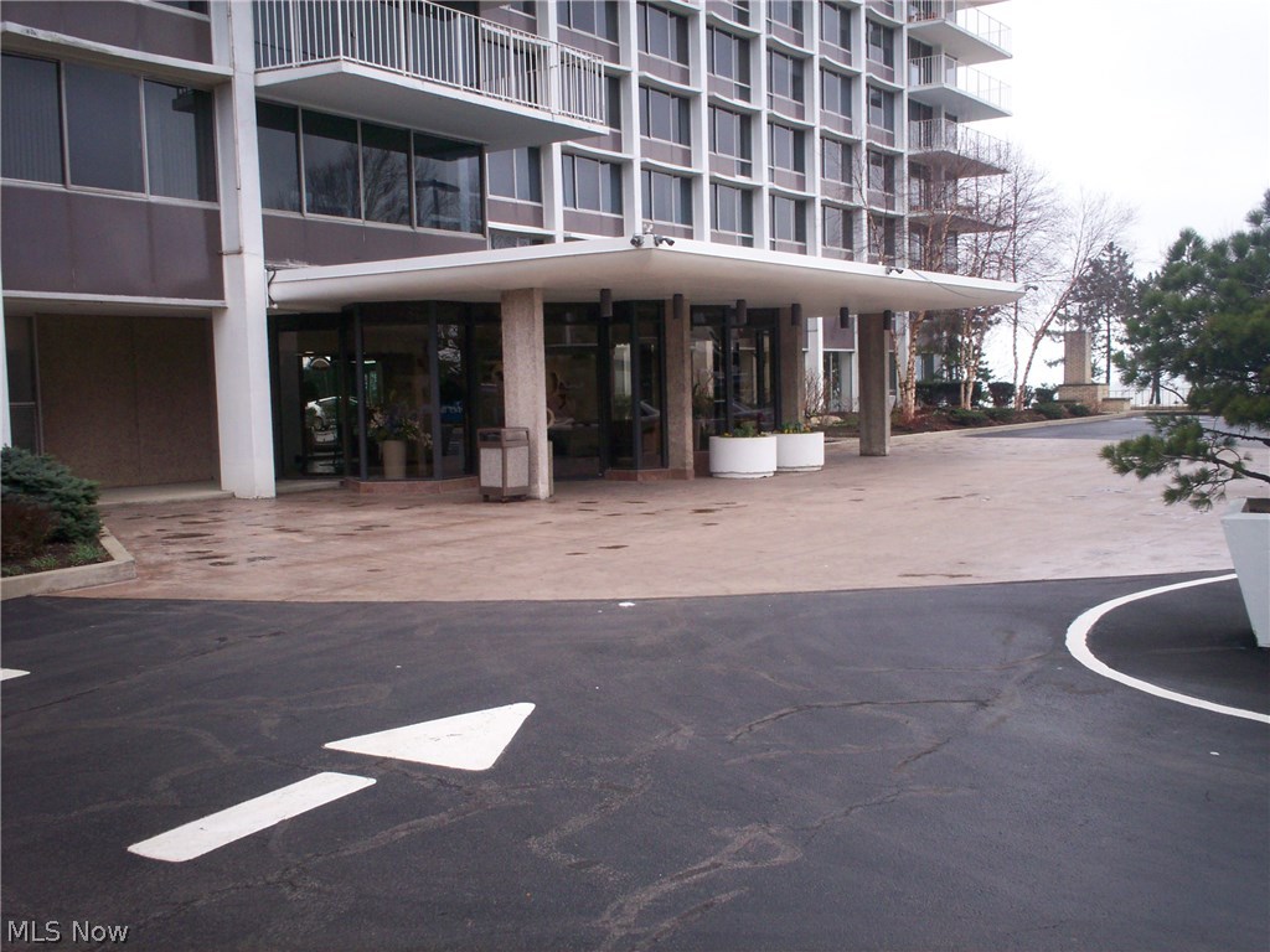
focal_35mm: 36
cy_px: 476
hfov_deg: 51.4
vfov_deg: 39.7
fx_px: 1321
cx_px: 635
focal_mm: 6
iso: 100
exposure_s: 1/107
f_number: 4.5
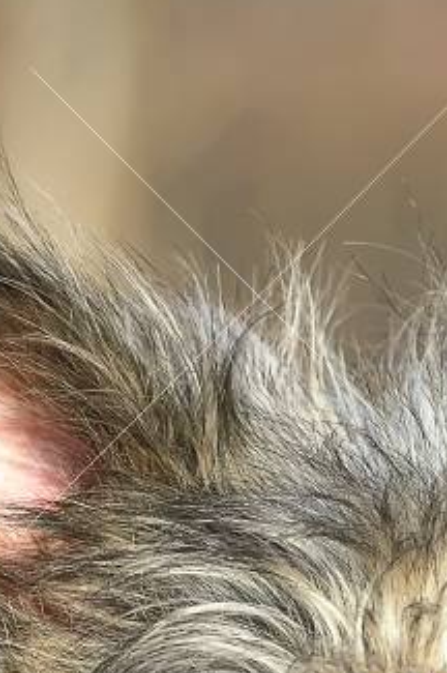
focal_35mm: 801
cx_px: 568
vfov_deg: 2.6
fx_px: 14949
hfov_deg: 1.7
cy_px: 1056
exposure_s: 1/200
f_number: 8
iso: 320
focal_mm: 200
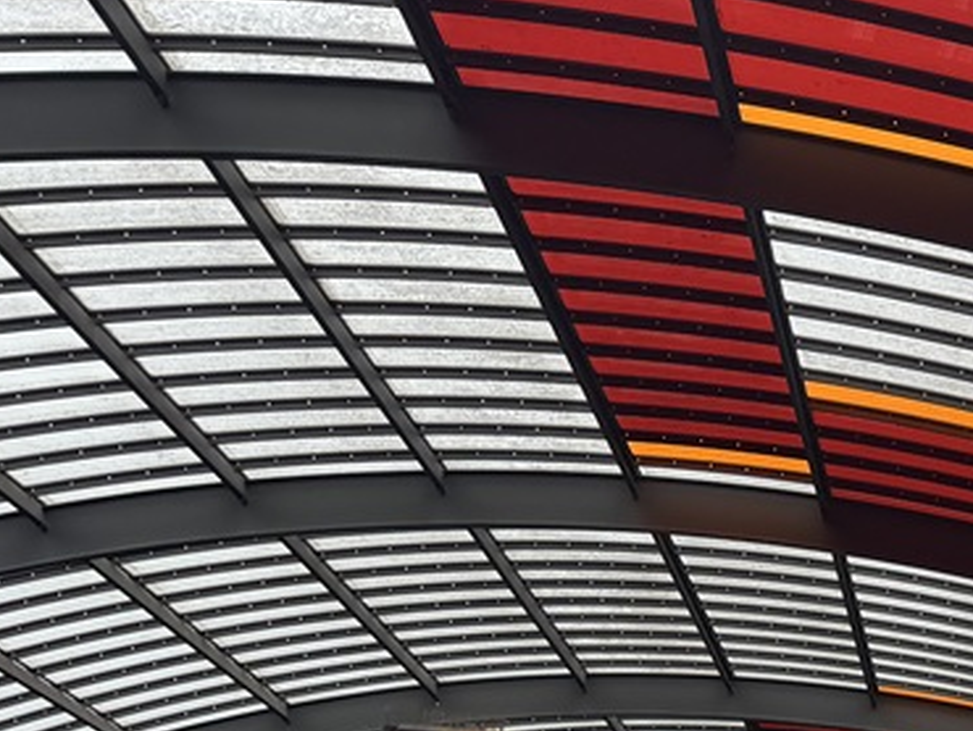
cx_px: 1357
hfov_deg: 21.2
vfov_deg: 16.4
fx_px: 2278
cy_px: 1150
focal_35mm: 81
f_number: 1.78
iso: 80
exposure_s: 1/842
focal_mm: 6.76
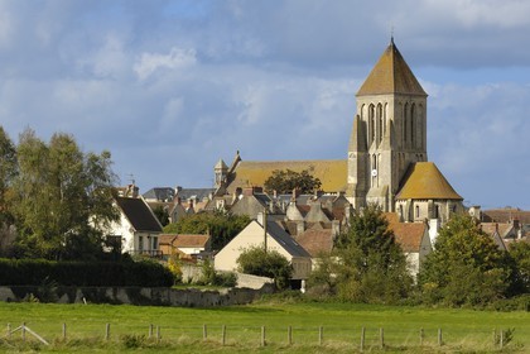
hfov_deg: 11.0
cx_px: 265
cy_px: 177
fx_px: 2760
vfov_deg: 7.3
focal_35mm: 188
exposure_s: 1/400
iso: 100
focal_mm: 125
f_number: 5.3
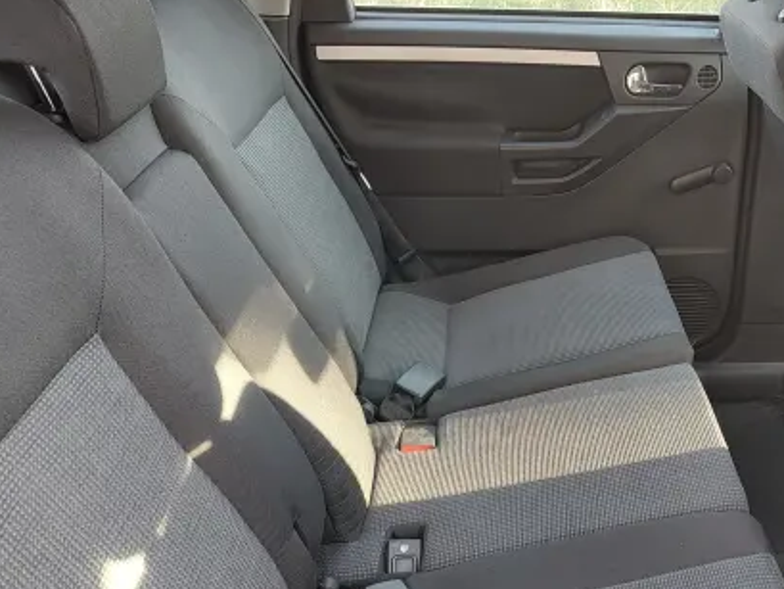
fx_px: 816
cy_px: 411
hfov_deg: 50.3
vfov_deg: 39.0
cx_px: 533
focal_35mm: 36
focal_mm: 5.56
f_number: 1.8
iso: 198
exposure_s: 1/100
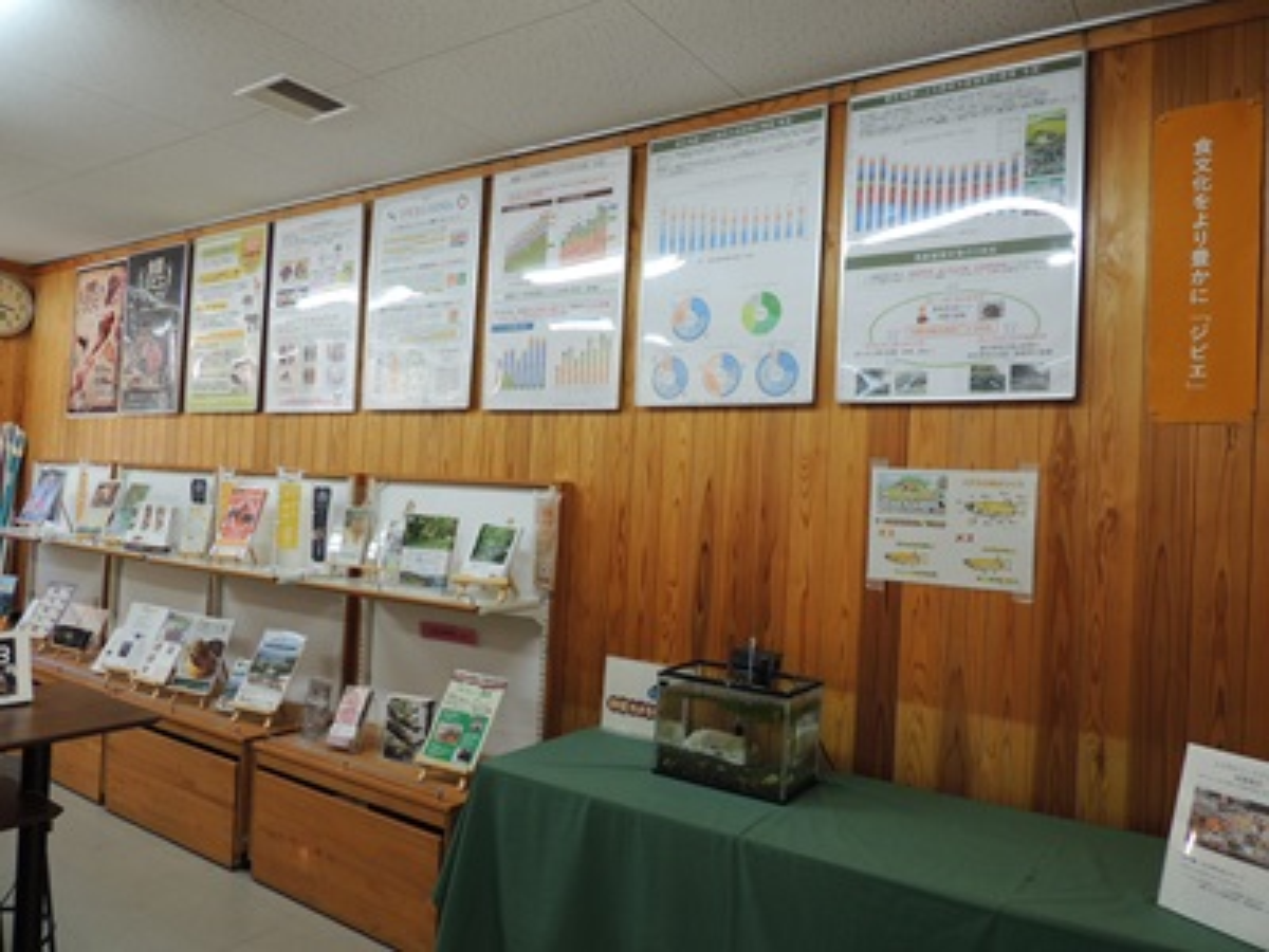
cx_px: 634
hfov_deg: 71.6
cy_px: 476
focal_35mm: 24
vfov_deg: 56.8
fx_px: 880
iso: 125
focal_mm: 4.3
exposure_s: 1/30
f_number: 3
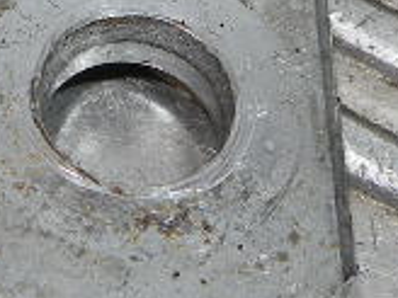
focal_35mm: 169
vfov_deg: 8.5
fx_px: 1943
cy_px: -201
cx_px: 121
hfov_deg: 11.7
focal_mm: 4.7
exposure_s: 1/81.4
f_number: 3.2
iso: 64
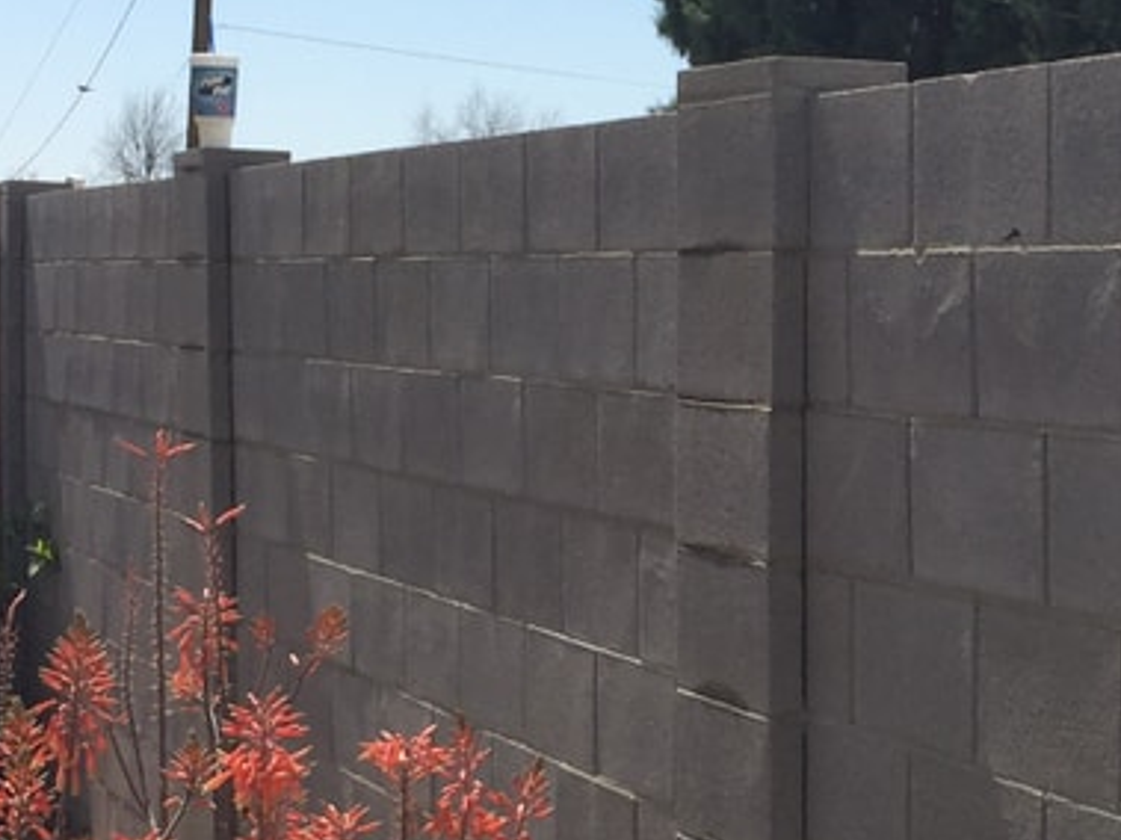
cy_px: 736
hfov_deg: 18.7
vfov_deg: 14.4
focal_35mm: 102
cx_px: 1158
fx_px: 3302
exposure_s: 1/2639
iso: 32
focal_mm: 4.15
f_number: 2.2
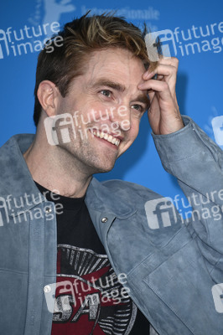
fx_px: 2792
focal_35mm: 300
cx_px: 112
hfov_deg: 4.6
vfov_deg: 6.9
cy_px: 168
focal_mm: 300
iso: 1000
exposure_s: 1/250
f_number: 5.6
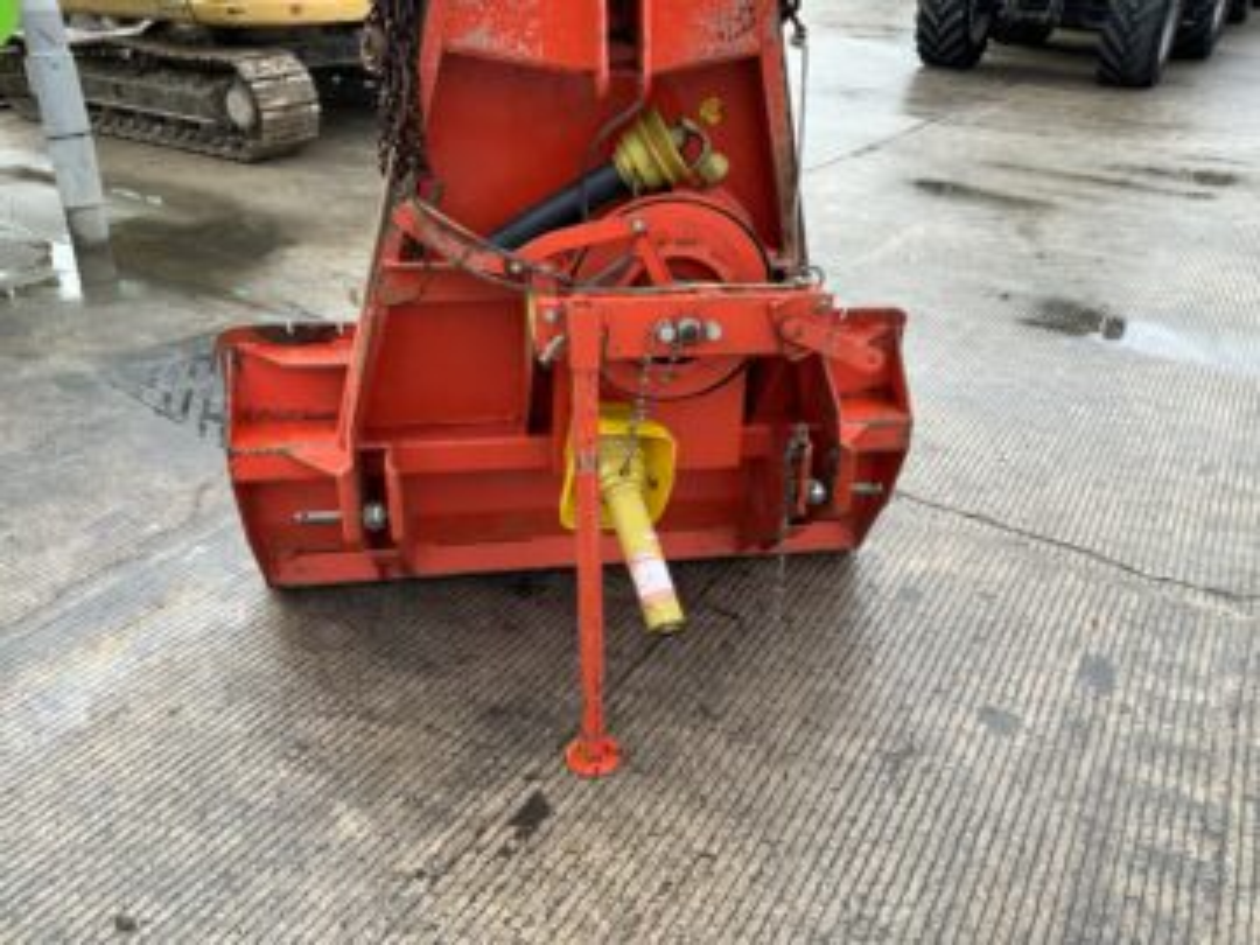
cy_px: 472
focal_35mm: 29
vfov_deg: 48.2
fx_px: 1056
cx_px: 630
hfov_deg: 61.7
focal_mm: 3
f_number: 1.8
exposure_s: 1/154
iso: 16
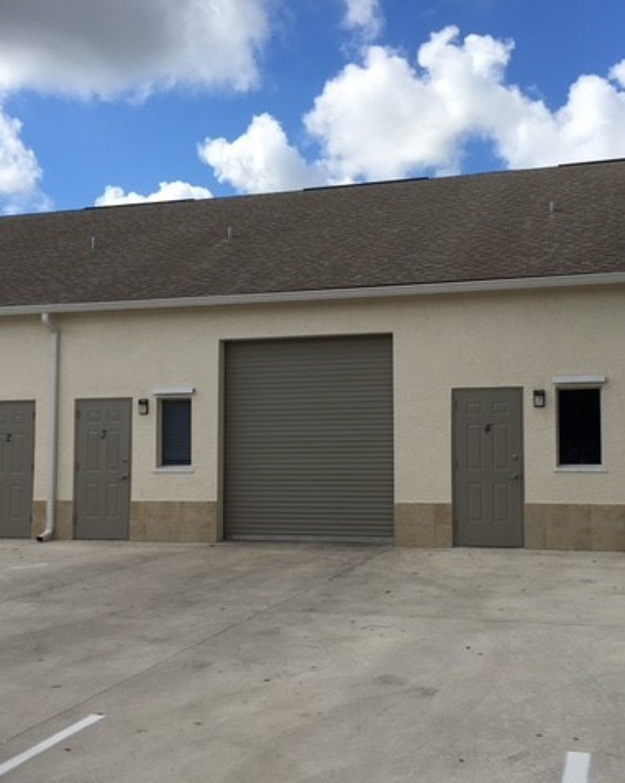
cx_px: 366
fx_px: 879
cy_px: 392
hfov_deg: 39.0
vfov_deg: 48.0
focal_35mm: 38
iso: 25
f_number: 2.2
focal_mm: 4.15
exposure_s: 1/1923
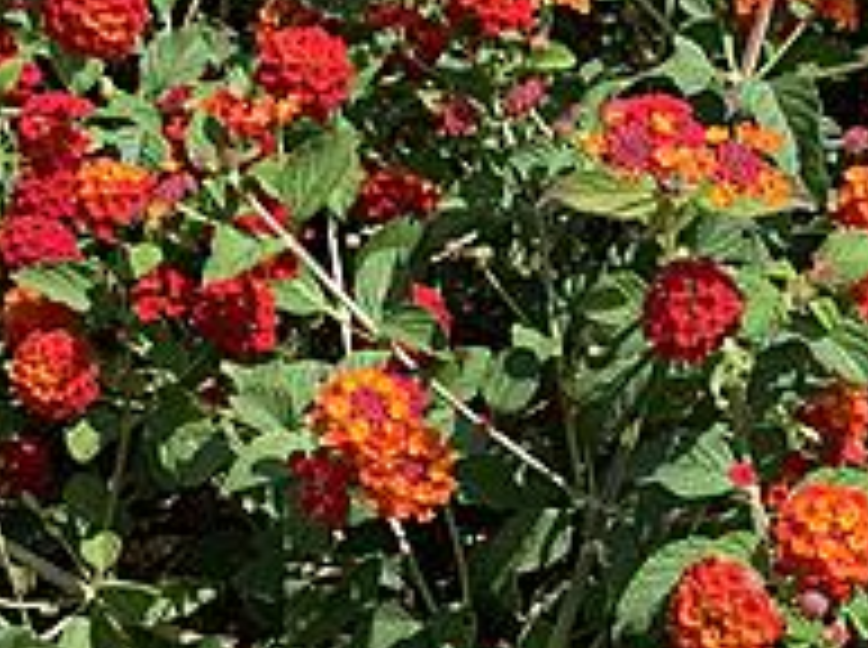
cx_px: 814
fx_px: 1352
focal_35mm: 54
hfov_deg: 33.3
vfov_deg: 26.4
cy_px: 522
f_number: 1.8
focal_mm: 4.25
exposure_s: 1/678
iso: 25
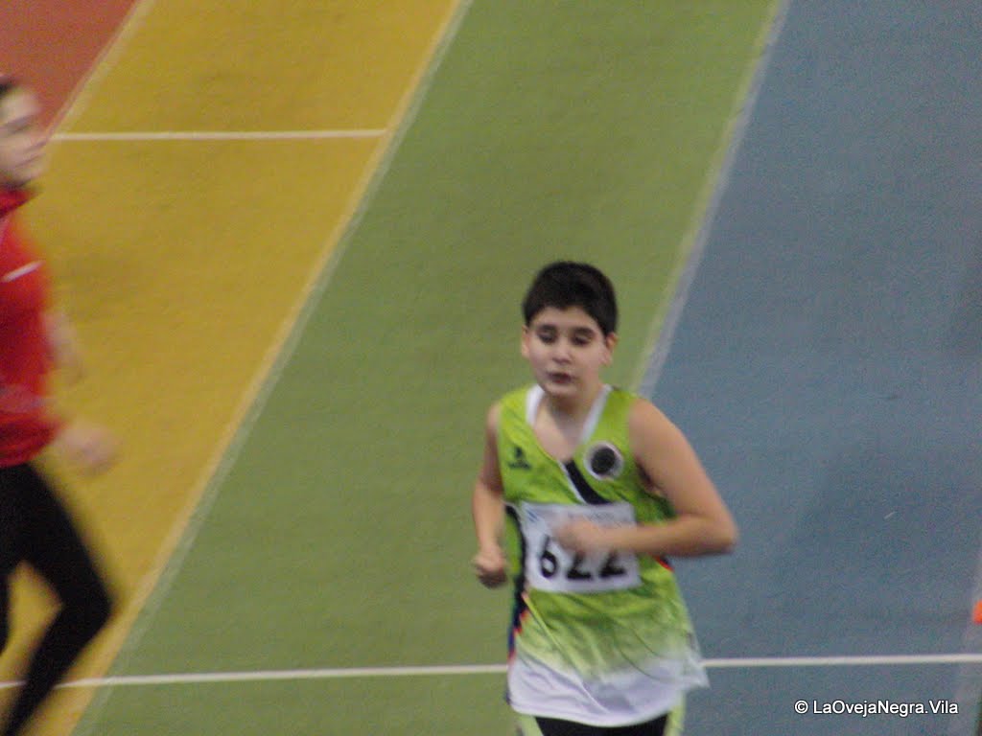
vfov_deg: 2.9
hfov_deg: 3.8
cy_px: 368
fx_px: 14752
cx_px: 491
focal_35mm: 520
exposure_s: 1/60
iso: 800
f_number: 4.5
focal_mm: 92
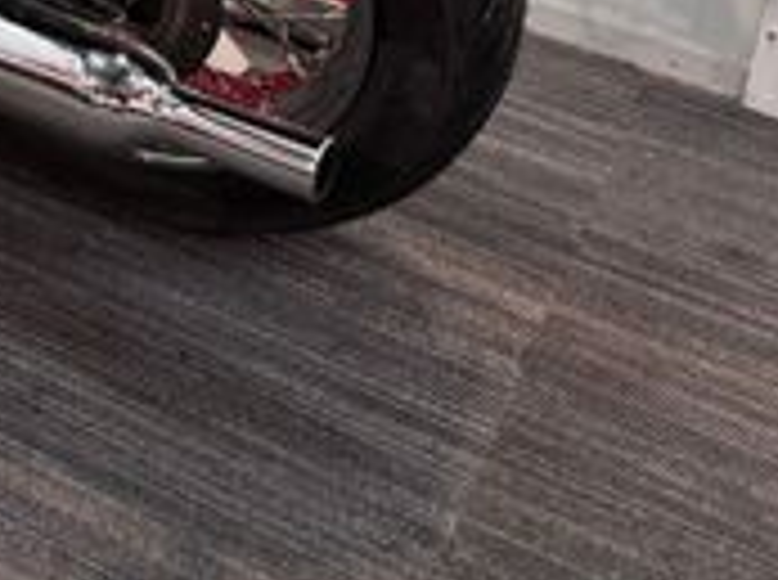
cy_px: -486
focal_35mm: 89
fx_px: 1996
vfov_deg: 14.4
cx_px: -288
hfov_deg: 19.9
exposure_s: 1/50
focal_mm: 6.76
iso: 200
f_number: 1.78
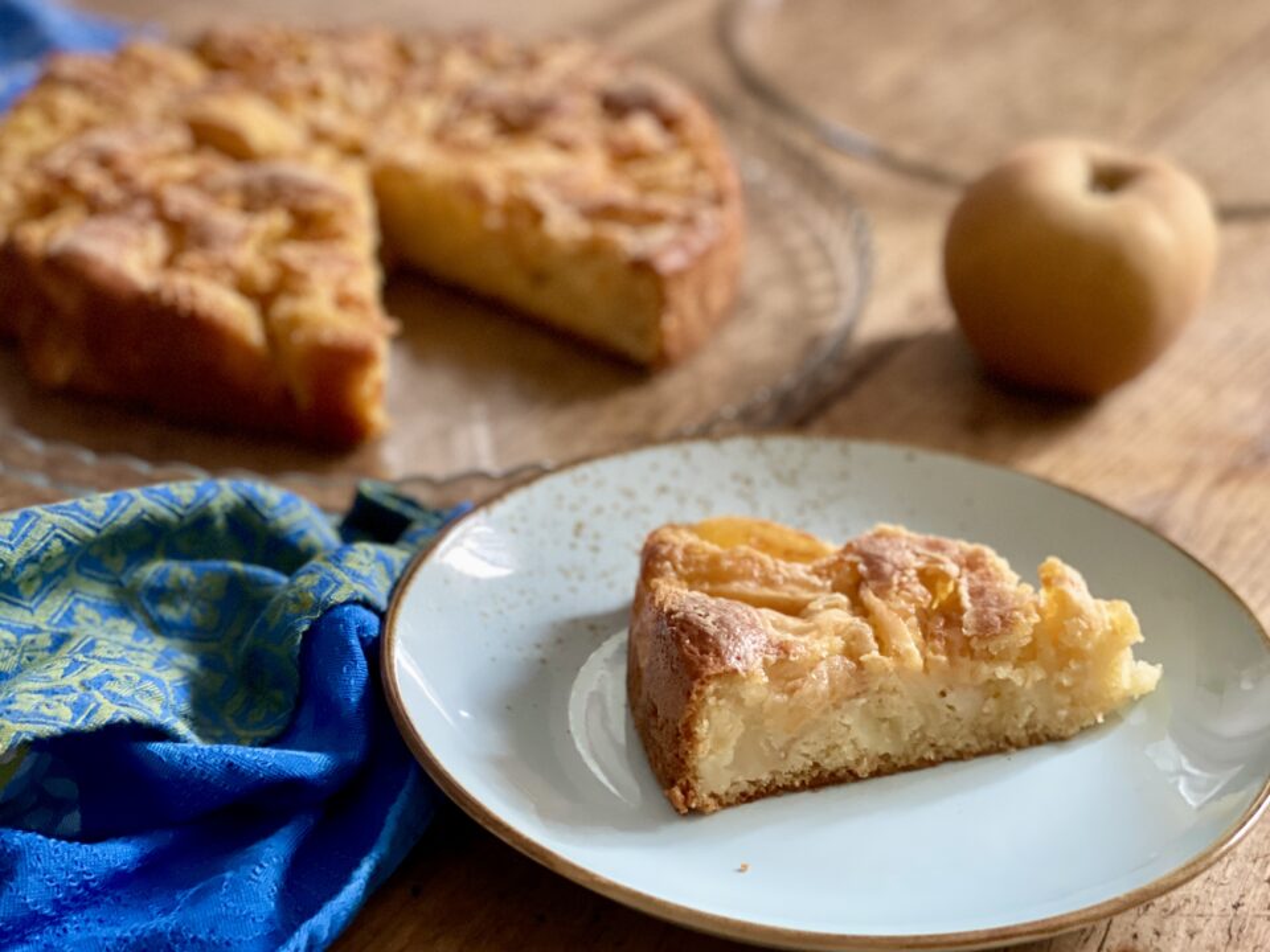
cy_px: 476
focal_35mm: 64
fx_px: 2348
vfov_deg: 22.9
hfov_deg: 30.3
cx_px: 635
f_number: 2.2
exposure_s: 1/24
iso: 400
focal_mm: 7.5
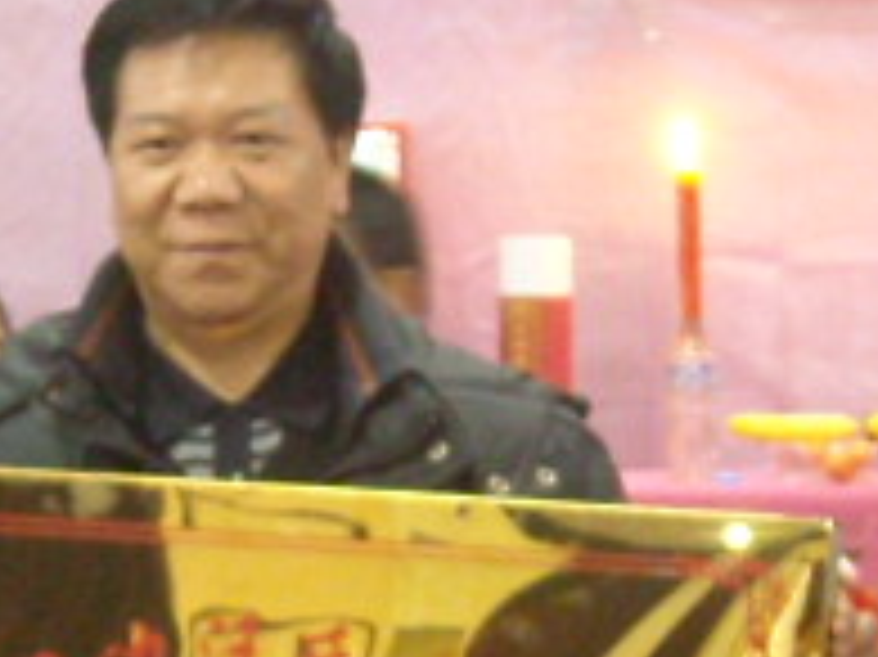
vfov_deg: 8.0
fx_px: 4664
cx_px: 279
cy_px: 814
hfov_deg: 10.7
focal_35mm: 184
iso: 436
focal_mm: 5.7
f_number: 2.8
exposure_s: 1/8
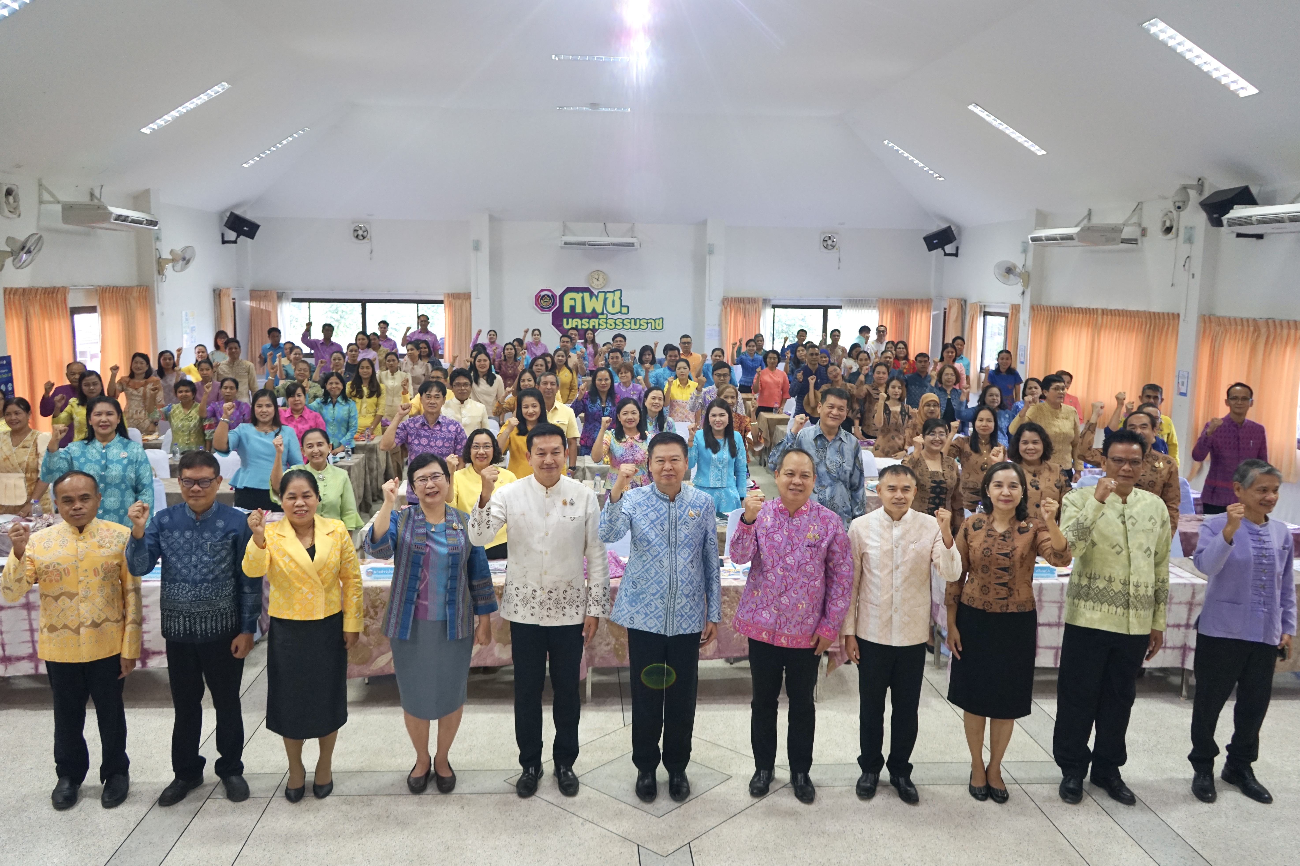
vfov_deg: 46.4
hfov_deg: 65.5
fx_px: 1011
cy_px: 433
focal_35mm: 28
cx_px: 650
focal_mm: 28
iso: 1600
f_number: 3.5
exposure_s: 1/60
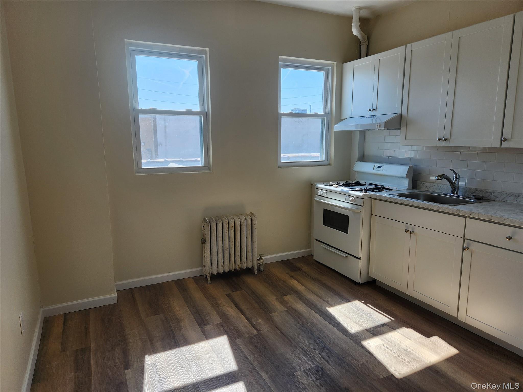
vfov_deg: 58.9
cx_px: 262
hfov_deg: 73.9
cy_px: 196
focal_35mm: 23
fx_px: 347
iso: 20
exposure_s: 1/301
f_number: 1.8
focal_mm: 5.4
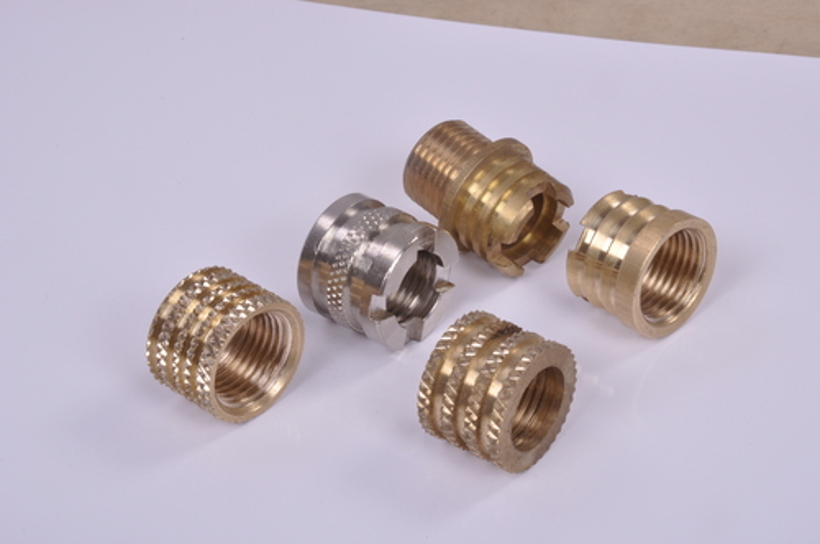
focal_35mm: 105
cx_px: 410
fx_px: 2389
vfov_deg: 13.0
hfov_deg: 19.5
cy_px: 272
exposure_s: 1/125
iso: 200
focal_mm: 70
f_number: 36
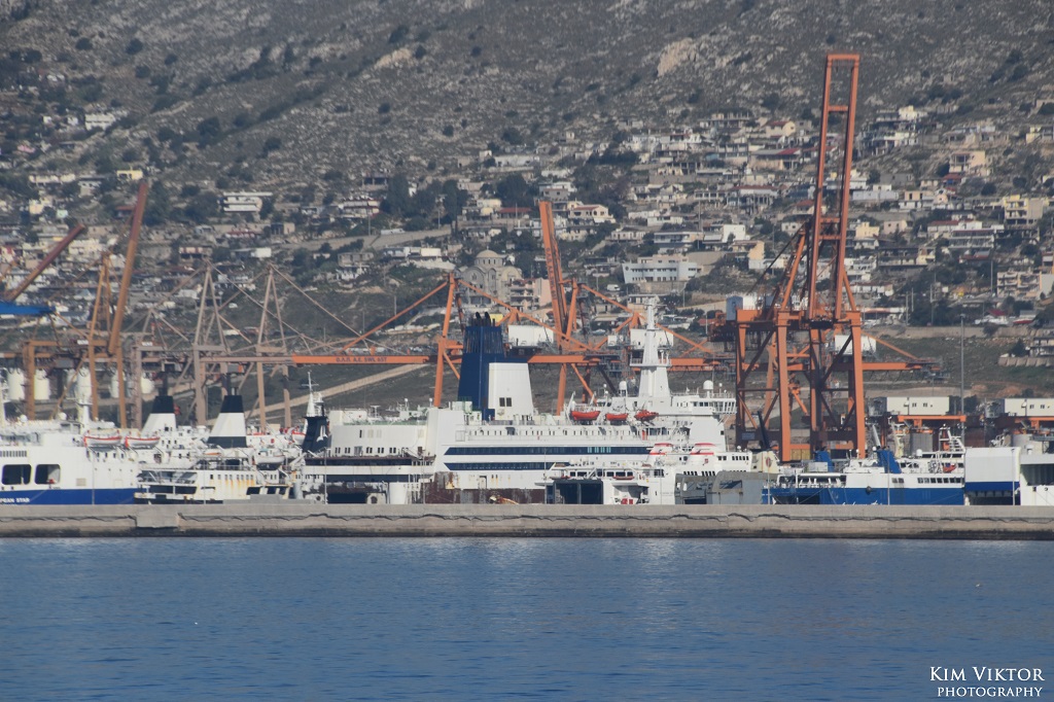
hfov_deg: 16.1
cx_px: 527
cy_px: 351
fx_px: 3732
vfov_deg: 10.7
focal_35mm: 128
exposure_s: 1/400
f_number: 10
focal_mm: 85
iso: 200
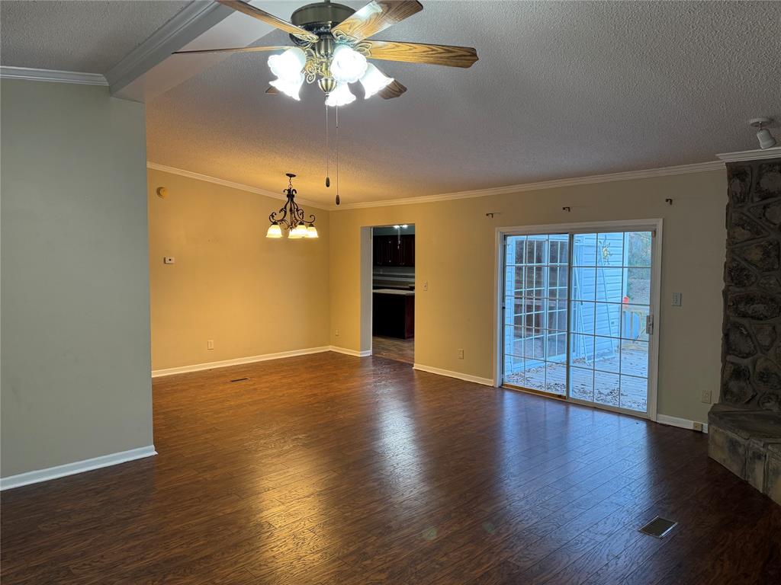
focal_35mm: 24
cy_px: 292
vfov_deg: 56.8
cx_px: 390
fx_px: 541
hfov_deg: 71.6
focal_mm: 6.76
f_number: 1.78
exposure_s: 1/76
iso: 200
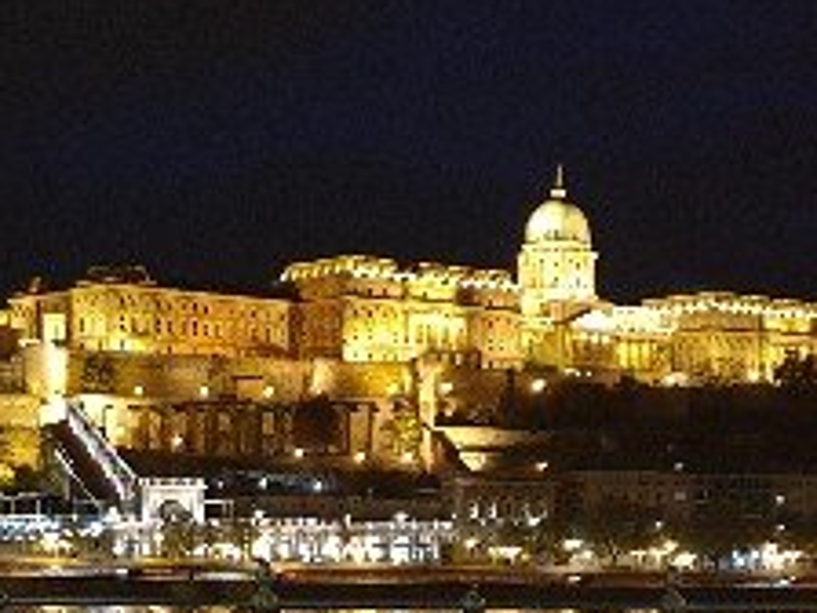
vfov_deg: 15.5
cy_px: 646
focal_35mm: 93
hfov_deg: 20.8
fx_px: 2195
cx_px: 146
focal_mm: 4.3
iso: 400
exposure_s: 1/10
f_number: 1.5
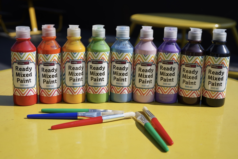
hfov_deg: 39.6
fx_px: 331
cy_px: 80
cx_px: 119
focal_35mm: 50
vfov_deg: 27.0
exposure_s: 1/1000
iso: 100
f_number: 4.5
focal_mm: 50
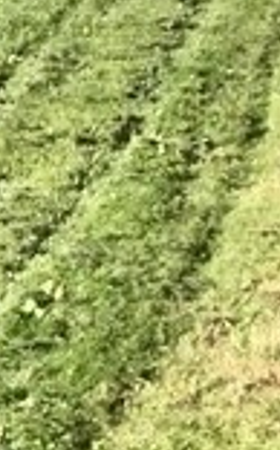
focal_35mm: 202
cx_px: -687
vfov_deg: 10.4
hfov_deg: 5.8
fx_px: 2475
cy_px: 176
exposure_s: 1/694
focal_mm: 4.15
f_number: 2.2
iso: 32
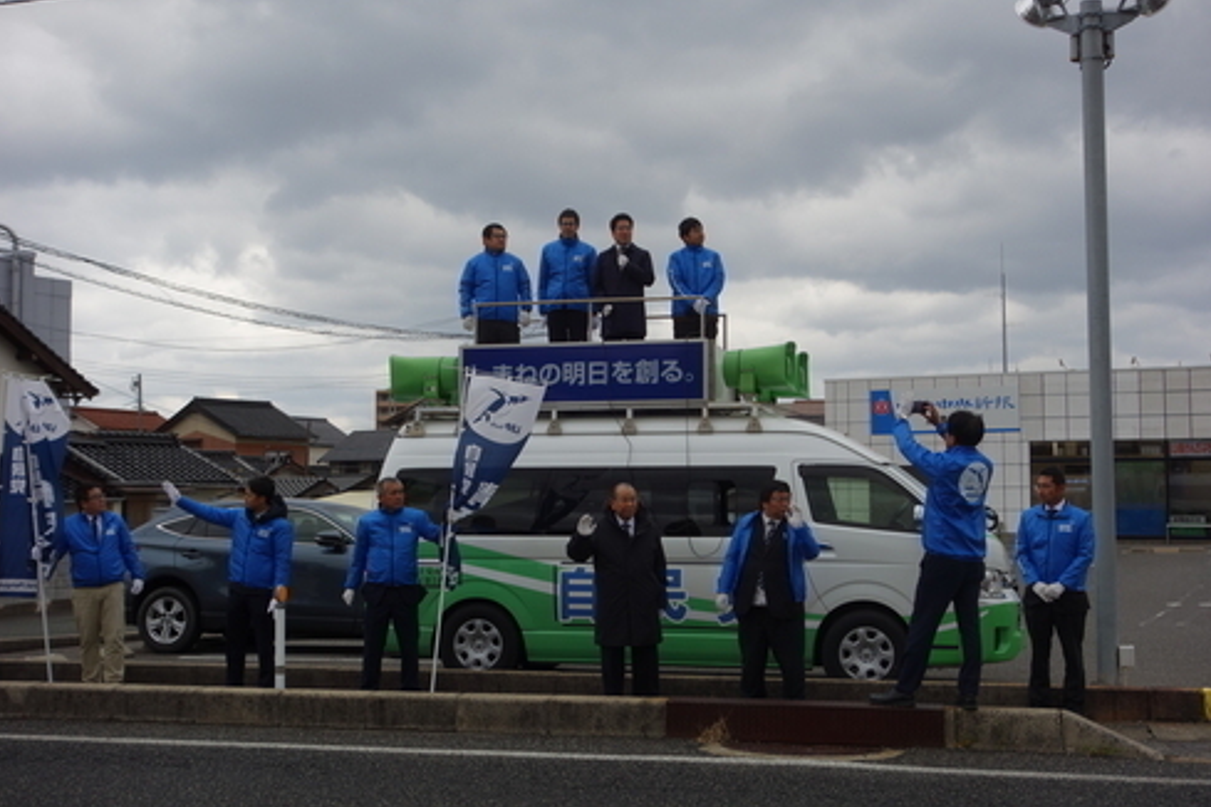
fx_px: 1581
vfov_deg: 28.6
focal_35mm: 47
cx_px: 602
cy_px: 397
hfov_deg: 41.9
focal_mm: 16.99
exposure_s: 1/100
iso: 125
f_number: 5.6
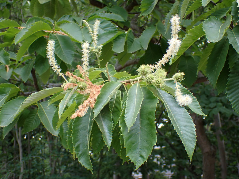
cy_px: 90
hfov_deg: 40.4
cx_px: 120
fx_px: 325
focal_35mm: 47
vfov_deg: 30.9
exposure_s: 1/200
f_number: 3.1
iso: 250
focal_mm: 8.4
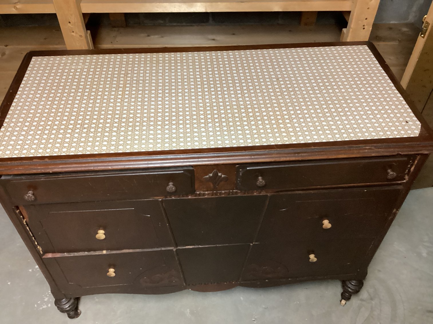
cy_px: 162
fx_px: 388
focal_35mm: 31
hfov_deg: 58.3
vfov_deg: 45.4
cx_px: 216
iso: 320
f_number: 2.4
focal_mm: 3.3
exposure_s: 1/40
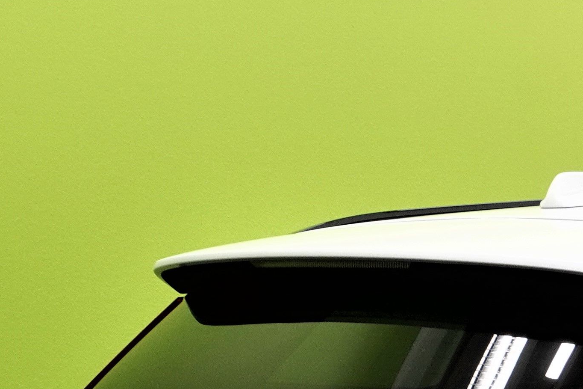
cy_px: 555
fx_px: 2885
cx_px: 974
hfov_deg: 10.9
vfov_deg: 7.6
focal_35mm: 178
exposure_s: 1/15
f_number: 9
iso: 400
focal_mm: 27
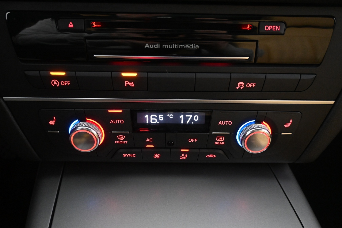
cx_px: 171
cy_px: 114
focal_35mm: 32
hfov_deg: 59.5
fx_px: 299
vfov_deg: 41.7
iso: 3600
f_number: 4
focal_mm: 21
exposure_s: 1/30
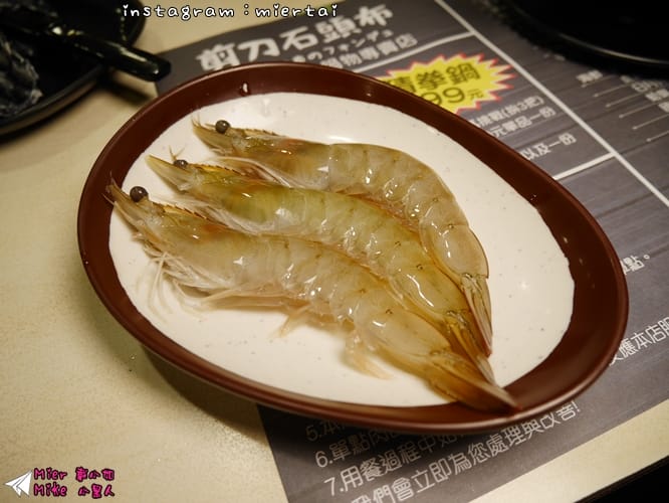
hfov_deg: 71.6
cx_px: 334
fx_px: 464
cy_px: 252
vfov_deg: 56.8
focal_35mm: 24
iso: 200
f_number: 3.5
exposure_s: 1/60
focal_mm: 12
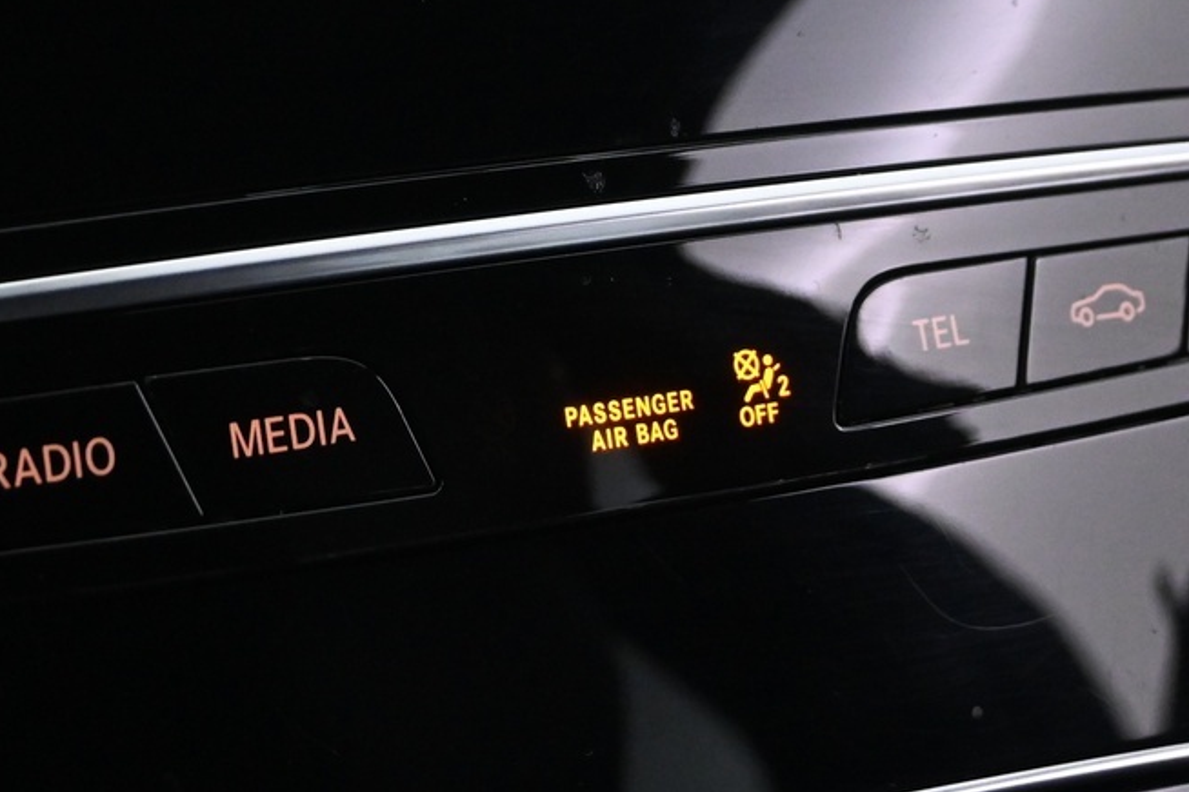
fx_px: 3435
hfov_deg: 19.5
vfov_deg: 12.9
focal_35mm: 104
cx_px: 305
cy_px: -85
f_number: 4.5
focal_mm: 28
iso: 2500
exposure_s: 1/30
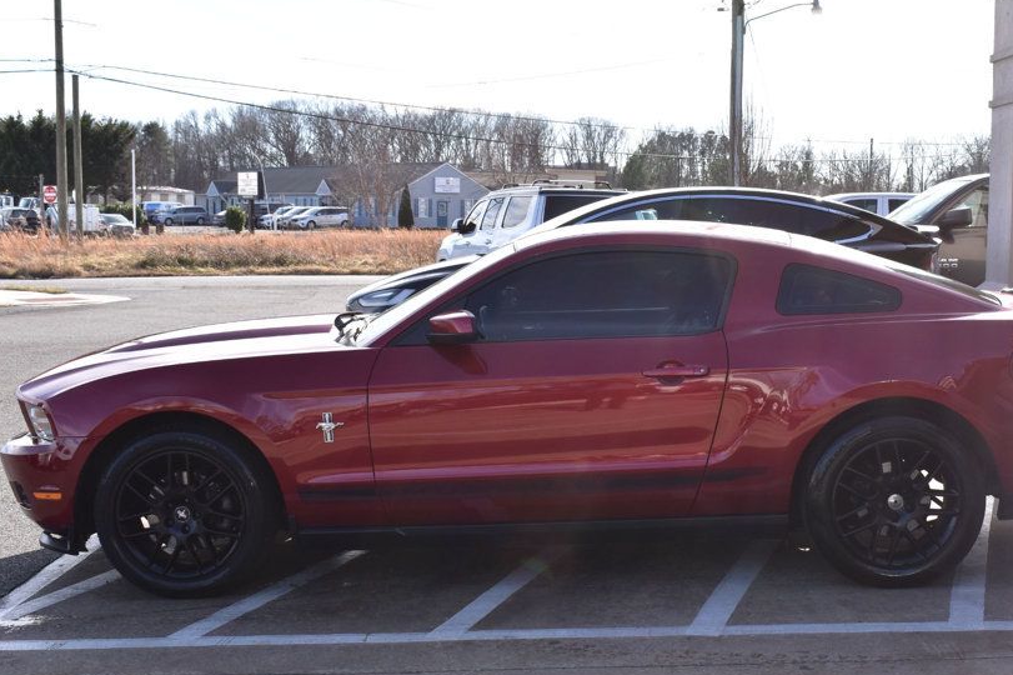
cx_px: 615
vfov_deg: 25.5
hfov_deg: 37.4
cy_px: 379
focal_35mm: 53
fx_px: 1491
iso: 400
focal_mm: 28
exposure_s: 1/320
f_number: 11
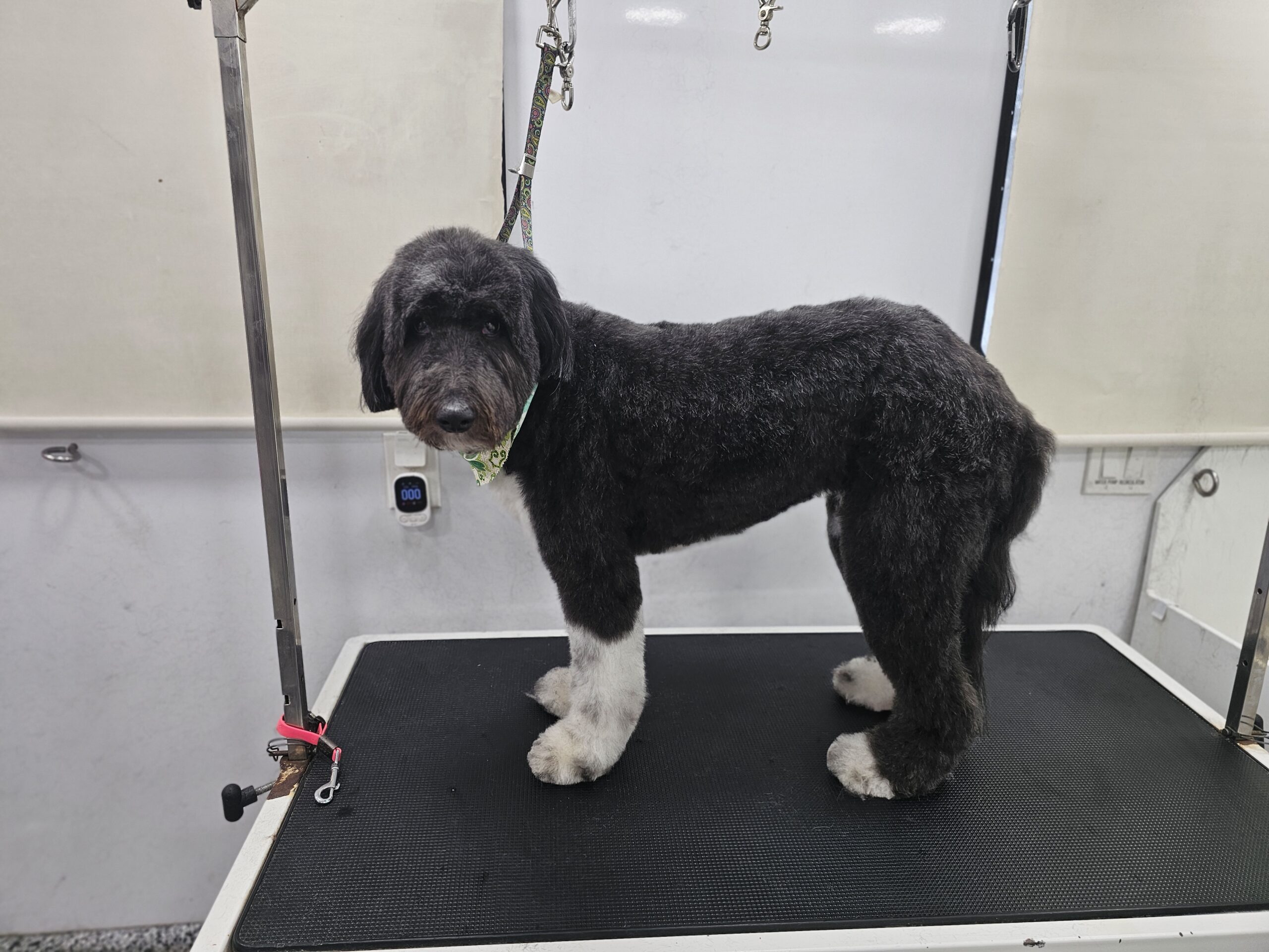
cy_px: 476
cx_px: 634
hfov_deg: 73.9
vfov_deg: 58.9
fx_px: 843
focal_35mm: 23
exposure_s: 1/120
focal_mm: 6.3
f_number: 1.7
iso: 64
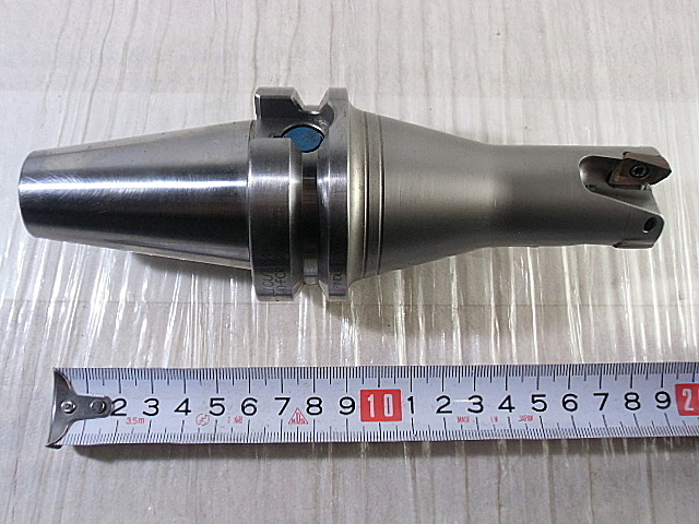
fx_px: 767
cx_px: 350
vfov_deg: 37.7
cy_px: 262
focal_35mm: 38
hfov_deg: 49.0
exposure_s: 1/80
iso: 400
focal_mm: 6.67
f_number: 3.9
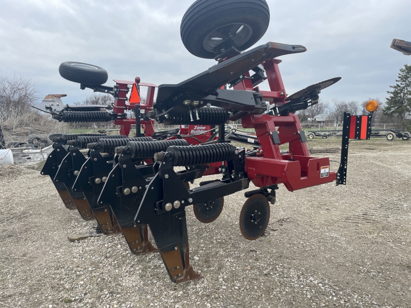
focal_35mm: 26
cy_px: 154
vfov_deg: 53.1
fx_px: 309
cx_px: 206
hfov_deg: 67.3
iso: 32
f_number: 1.6
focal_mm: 4.2
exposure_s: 1/2353
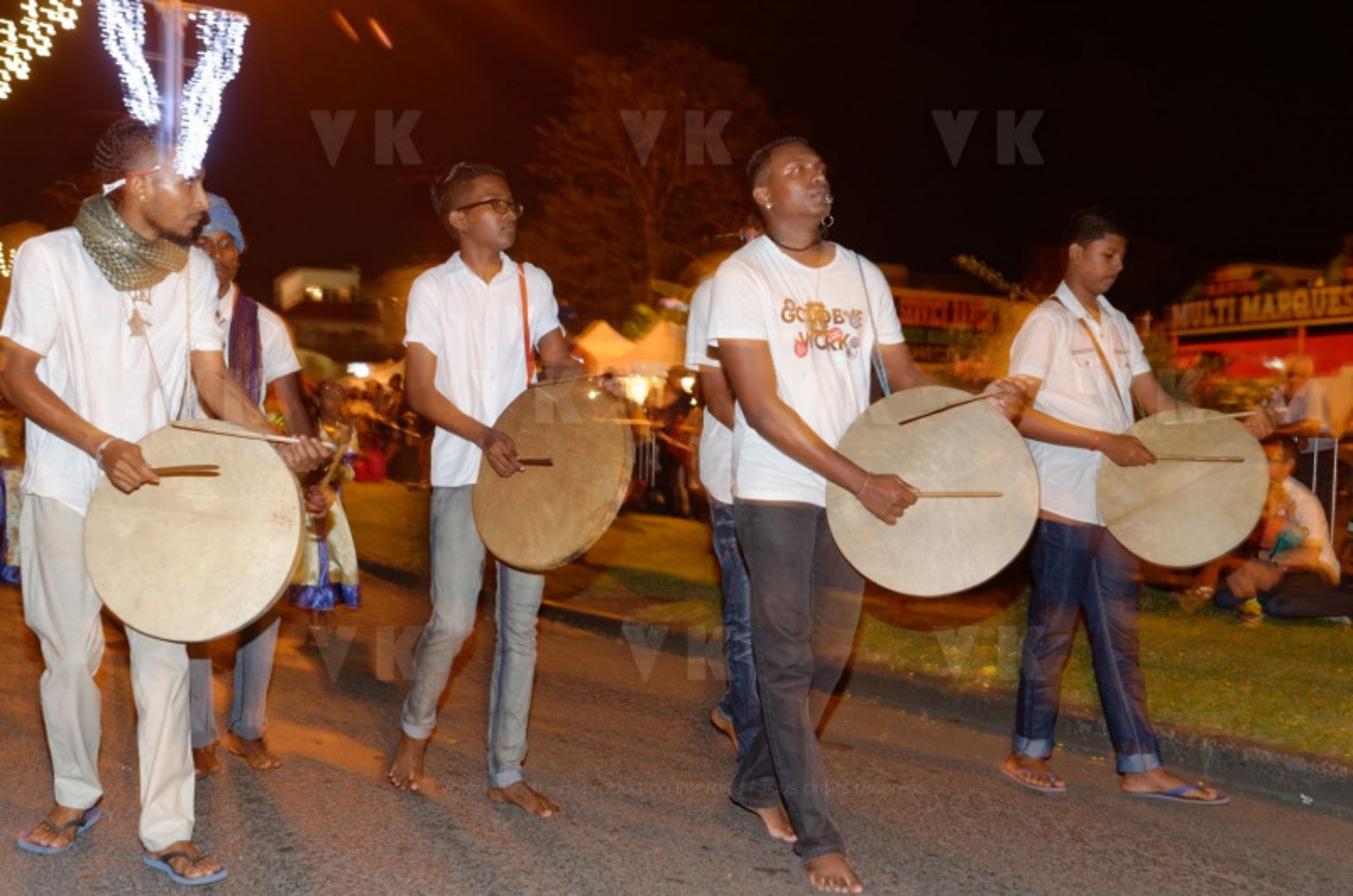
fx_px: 1350
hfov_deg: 53.2
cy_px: 448
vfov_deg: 36.7
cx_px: 676
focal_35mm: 36
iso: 400
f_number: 4
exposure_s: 1/4
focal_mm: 24
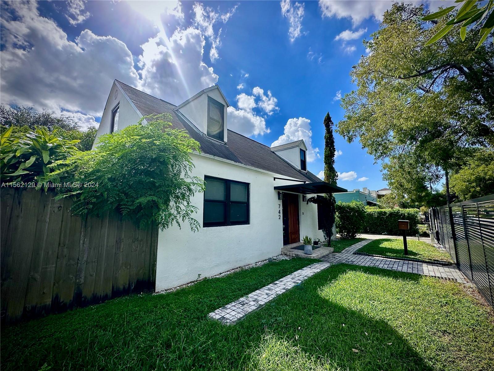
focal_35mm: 14
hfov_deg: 102.1
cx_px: 247
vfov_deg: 85.7
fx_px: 200
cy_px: 186
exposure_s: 1/2257
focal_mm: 2.22
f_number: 2.2
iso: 50
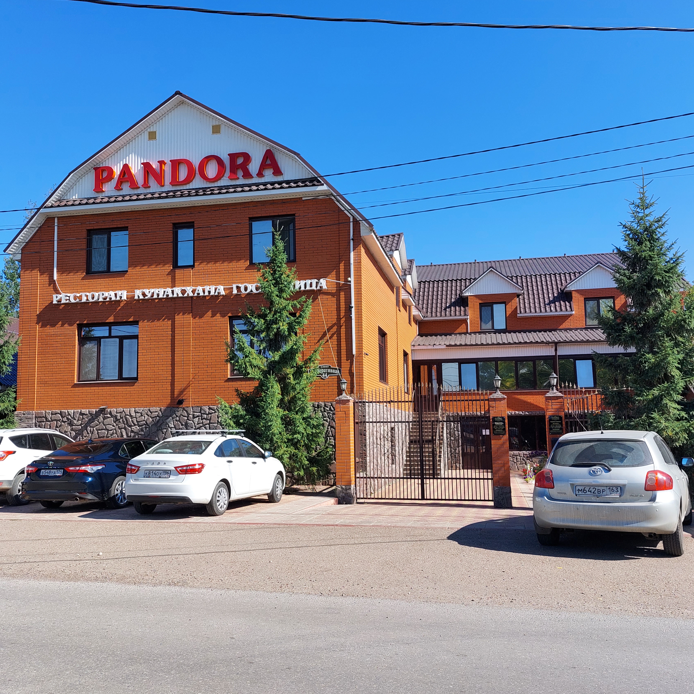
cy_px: 351
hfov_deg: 55.6
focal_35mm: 29
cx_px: 346
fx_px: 658
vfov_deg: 55.6
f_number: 1.8
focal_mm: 5.23
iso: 25
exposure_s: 1/794
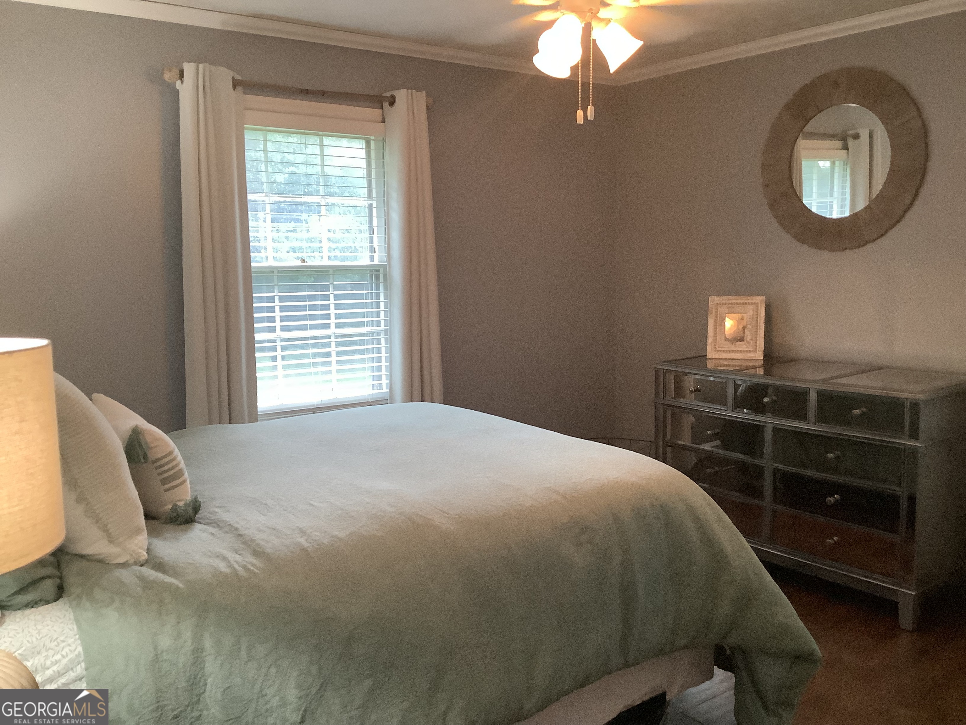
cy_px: 362
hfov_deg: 58.4
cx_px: 483
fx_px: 865
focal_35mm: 31
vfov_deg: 45.4
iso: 320
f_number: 2.4
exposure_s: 1/50
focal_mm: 3.3
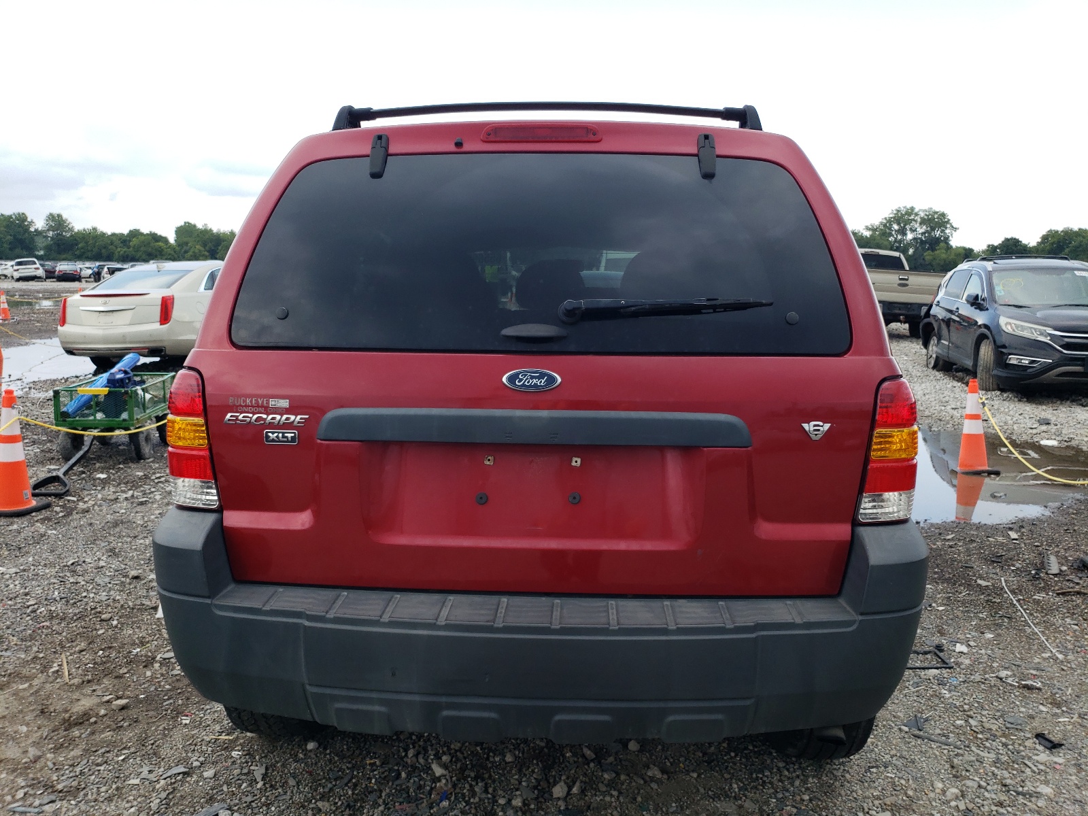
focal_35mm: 26
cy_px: 408
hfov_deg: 67.3
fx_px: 817
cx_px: 544
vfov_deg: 53.1
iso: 50
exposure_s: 1/714
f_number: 1.5
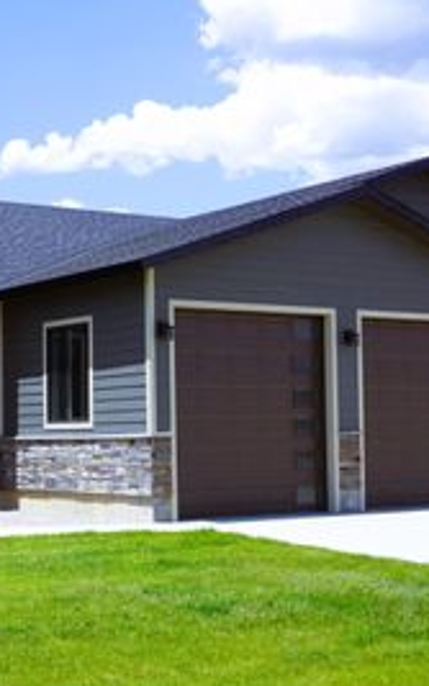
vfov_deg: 32.4
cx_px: -5
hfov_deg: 20.0
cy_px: 403
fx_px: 1178
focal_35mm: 63
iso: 100
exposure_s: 1/640
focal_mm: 22
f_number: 5
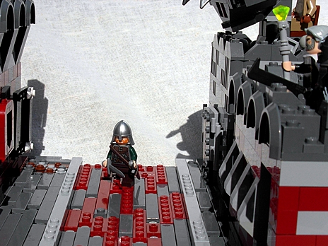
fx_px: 711
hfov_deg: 25.9
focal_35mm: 75
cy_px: 158
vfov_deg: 19.6
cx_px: 123
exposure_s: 1/966
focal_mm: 9.5
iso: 79
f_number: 5.6
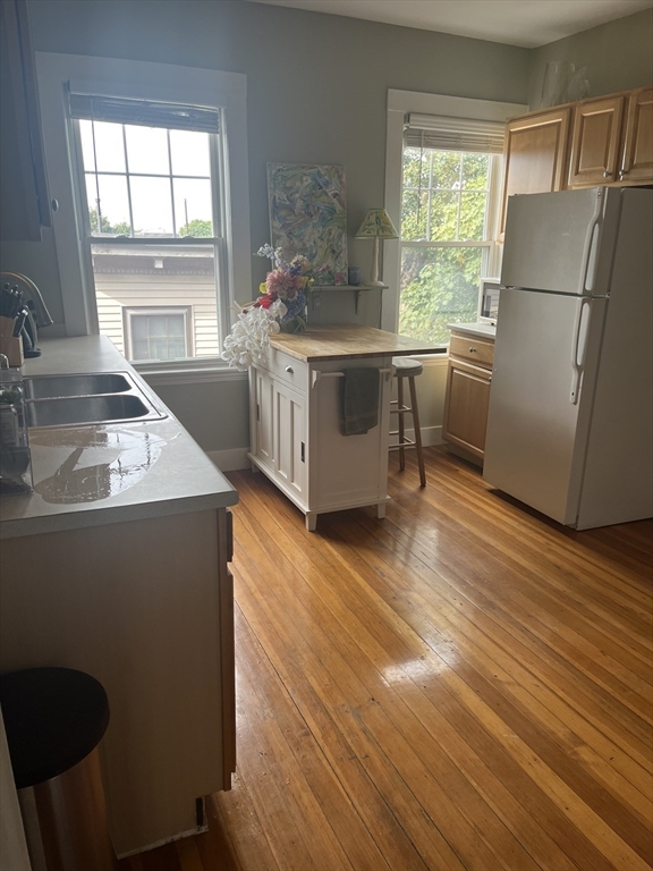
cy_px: 436
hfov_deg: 53.1
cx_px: 326
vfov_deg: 67.3
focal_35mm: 26
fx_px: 654
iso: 50
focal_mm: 5.1
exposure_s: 1/120
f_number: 1.6
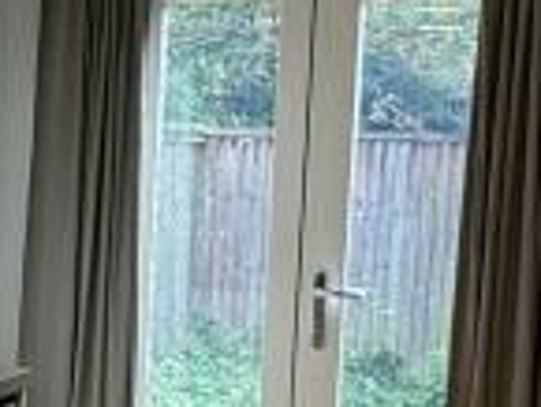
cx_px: -287
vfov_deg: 14.9
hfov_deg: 17.6
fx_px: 1549
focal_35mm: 99
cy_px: 291
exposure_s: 1/100
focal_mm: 2.22
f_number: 2.2
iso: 160
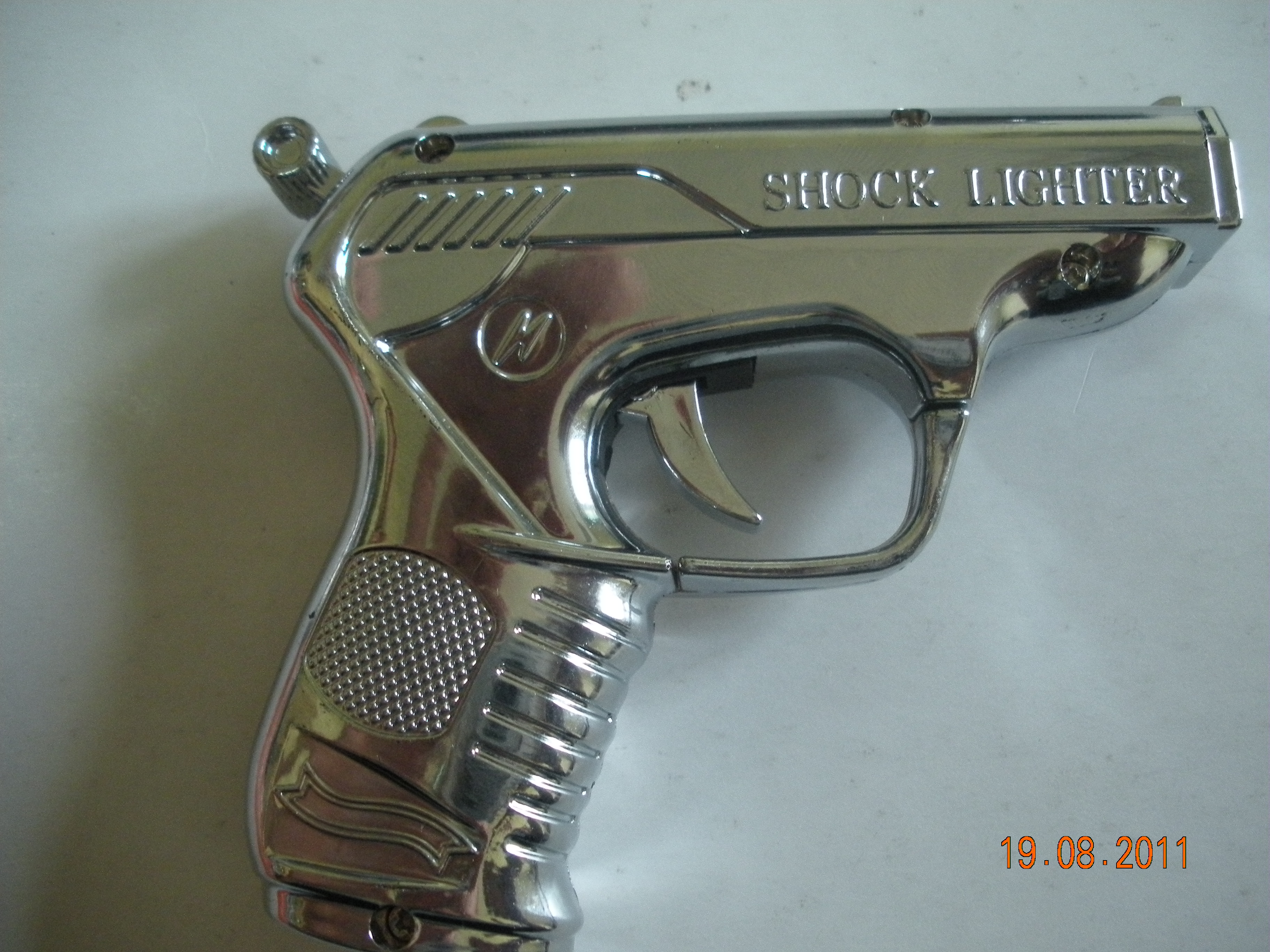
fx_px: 1284
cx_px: 635
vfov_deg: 40.7
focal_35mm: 35
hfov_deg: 52.6
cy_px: 476
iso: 400
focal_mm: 6.3
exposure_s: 1/61.8
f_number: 3.5
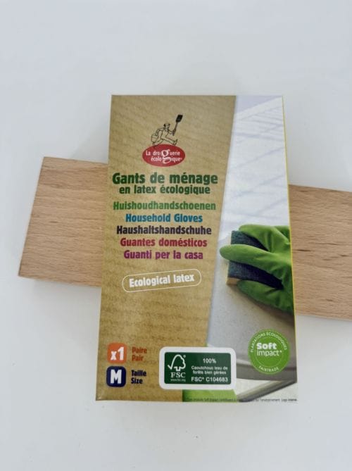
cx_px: 176
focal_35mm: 24
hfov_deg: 56.7
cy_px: 236
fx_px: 326
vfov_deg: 71.7
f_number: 1.78
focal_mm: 6.86
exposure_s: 1/2105
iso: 80
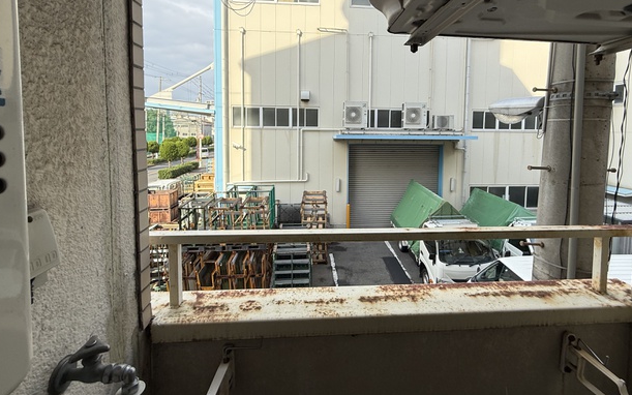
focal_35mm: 17
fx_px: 293
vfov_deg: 66.9
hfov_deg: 94.3
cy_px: 147
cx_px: 330
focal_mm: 2.22
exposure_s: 1/602
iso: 50
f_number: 2.2
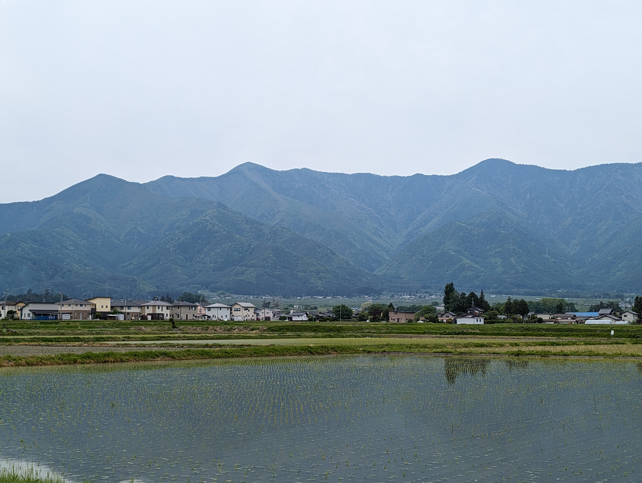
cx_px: 321
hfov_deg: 38.9
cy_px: 242
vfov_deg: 29.7
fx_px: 910
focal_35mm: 49
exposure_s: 1/1385
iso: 22
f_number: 1.68
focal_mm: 6.9
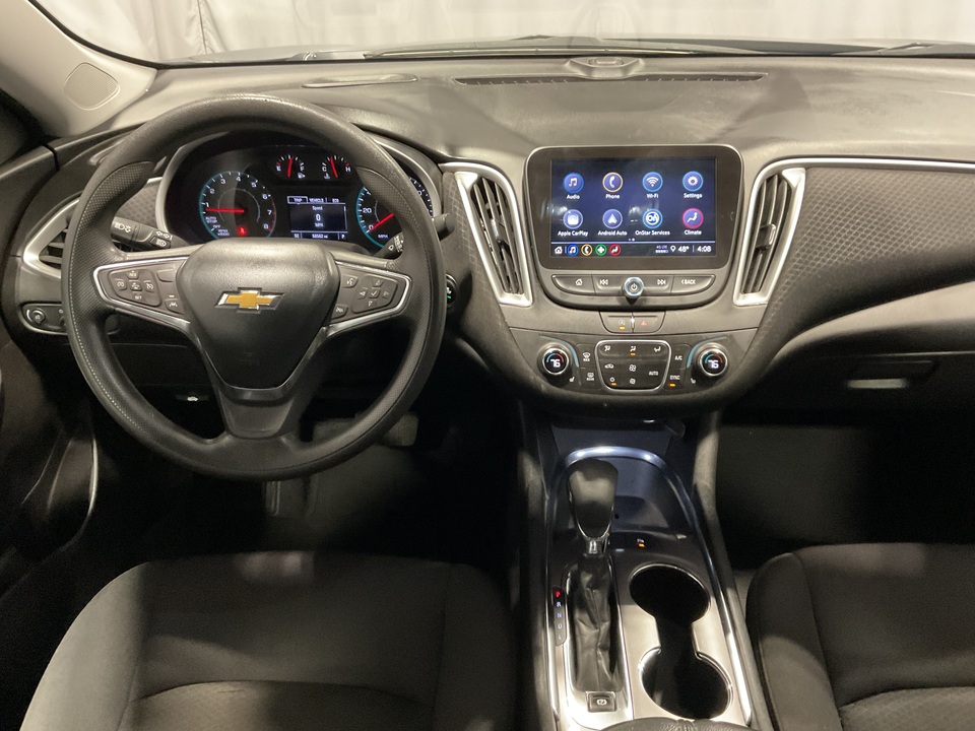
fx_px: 817
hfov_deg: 61.7
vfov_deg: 48.2
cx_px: 488
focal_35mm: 29
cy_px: 366
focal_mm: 3
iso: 320
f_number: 1.8
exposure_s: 1/25
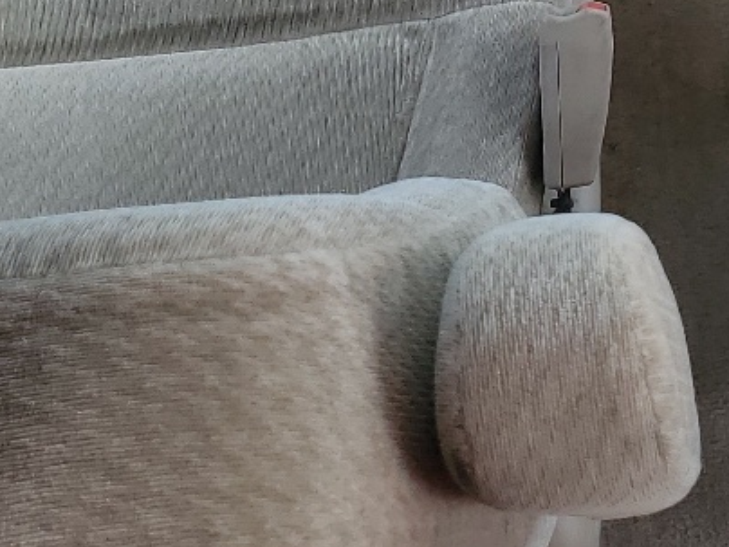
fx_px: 2169
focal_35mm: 103
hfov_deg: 18.8
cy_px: -430
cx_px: 653
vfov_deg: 13.0
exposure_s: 1/556
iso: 50
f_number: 1.5
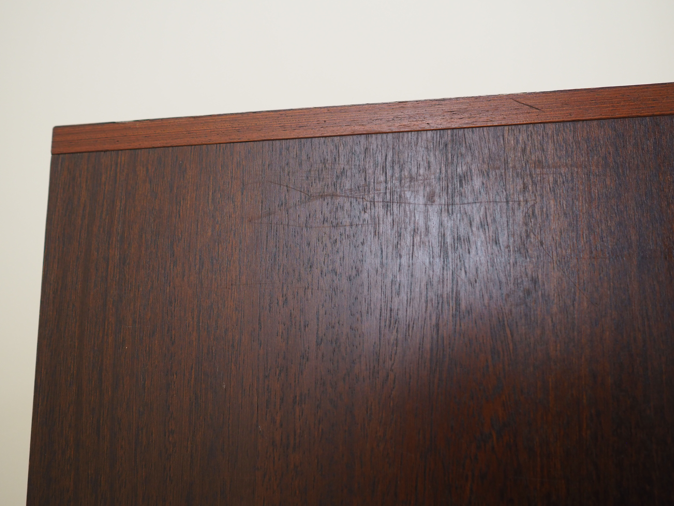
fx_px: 662
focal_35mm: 34
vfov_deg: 41.8
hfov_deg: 54.0
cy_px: 253
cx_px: 337
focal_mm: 17
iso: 800
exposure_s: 1/80
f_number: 2.2
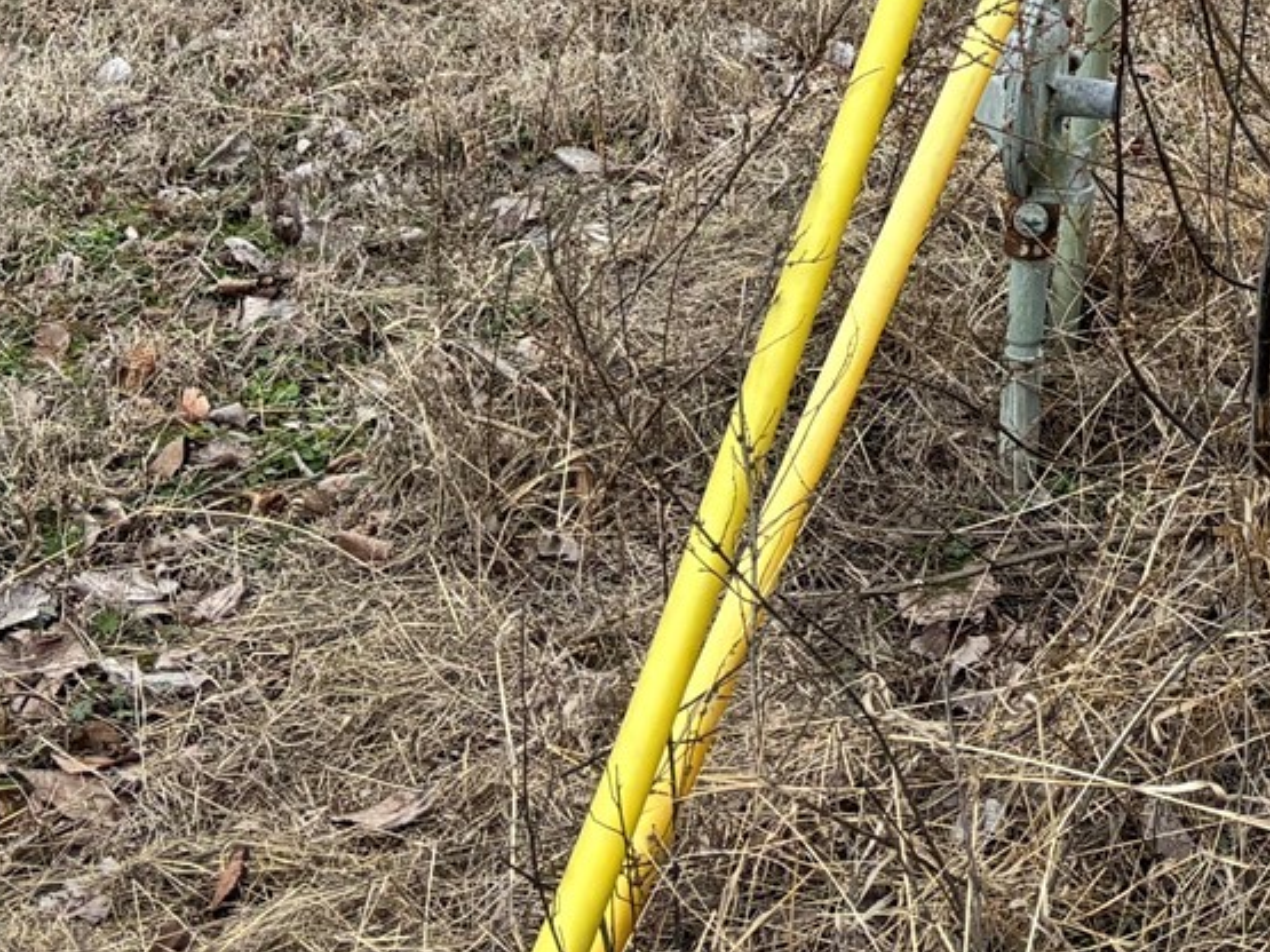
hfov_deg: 20.9
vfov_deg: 14.8
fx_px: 3301
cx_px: 1325
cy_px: -638
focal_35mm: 90
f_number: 1.6
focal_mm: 5.96
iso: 50
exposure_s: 1/430
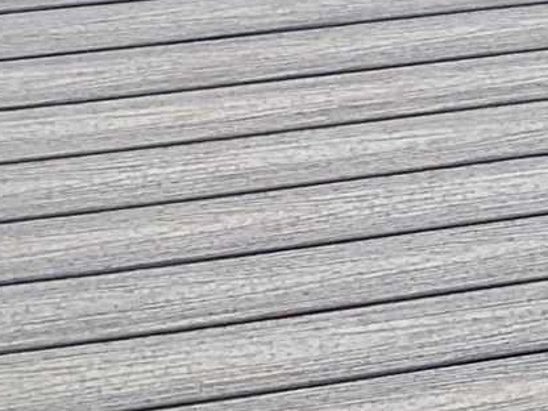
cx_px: 1541
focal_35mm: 192
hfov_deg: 8.8
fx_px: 3040
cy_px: -902
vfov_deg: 6.8
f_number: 1.8
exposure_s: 1/783
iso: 25
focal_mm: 4.25
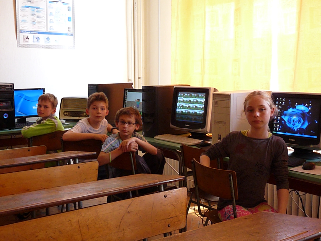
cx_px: 160
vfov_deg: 29.1
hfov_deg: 38.2
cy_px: 120
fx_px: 464
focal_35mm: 50
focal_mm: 9
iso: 800
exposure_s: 1/100
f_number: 3.2
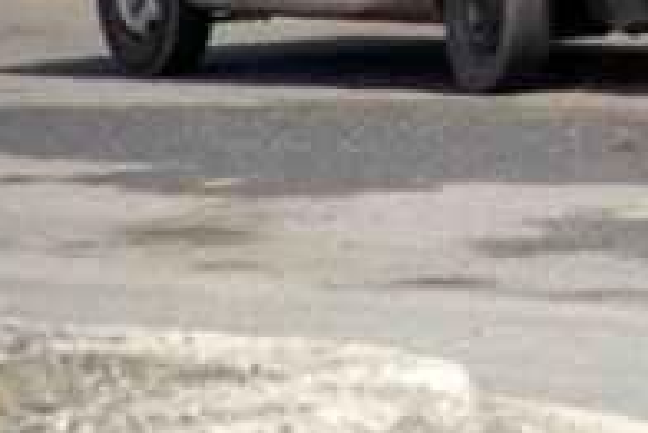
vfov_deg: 2.1
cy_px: -175
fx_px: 11900
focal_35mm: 661
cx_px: 919
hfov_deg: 3.1
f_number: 6
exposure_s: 1/800
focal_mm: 135
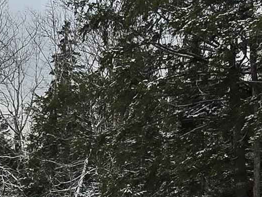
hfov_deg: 25.4
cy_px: 268
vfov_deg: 17.9
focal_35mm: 76
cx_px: 73
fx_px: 575
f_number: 2.2
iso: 50
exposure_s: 1/265
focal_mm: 2.2
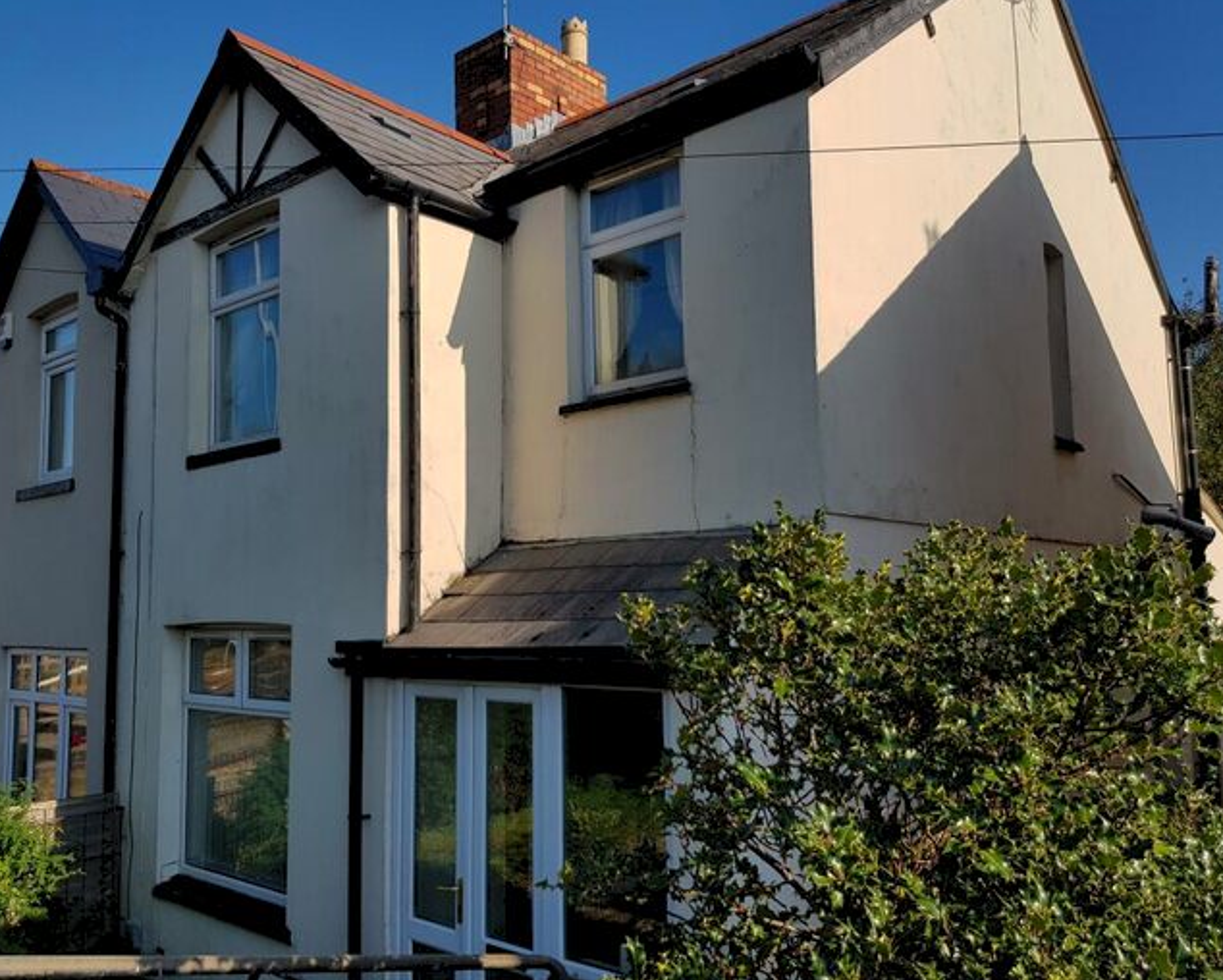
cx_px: 561
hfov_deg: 62.1
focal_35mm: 28
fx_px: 1014
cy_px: 501
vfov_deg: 51.6
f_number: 1.7
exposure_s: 1/2968
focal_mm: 4.2
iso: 40
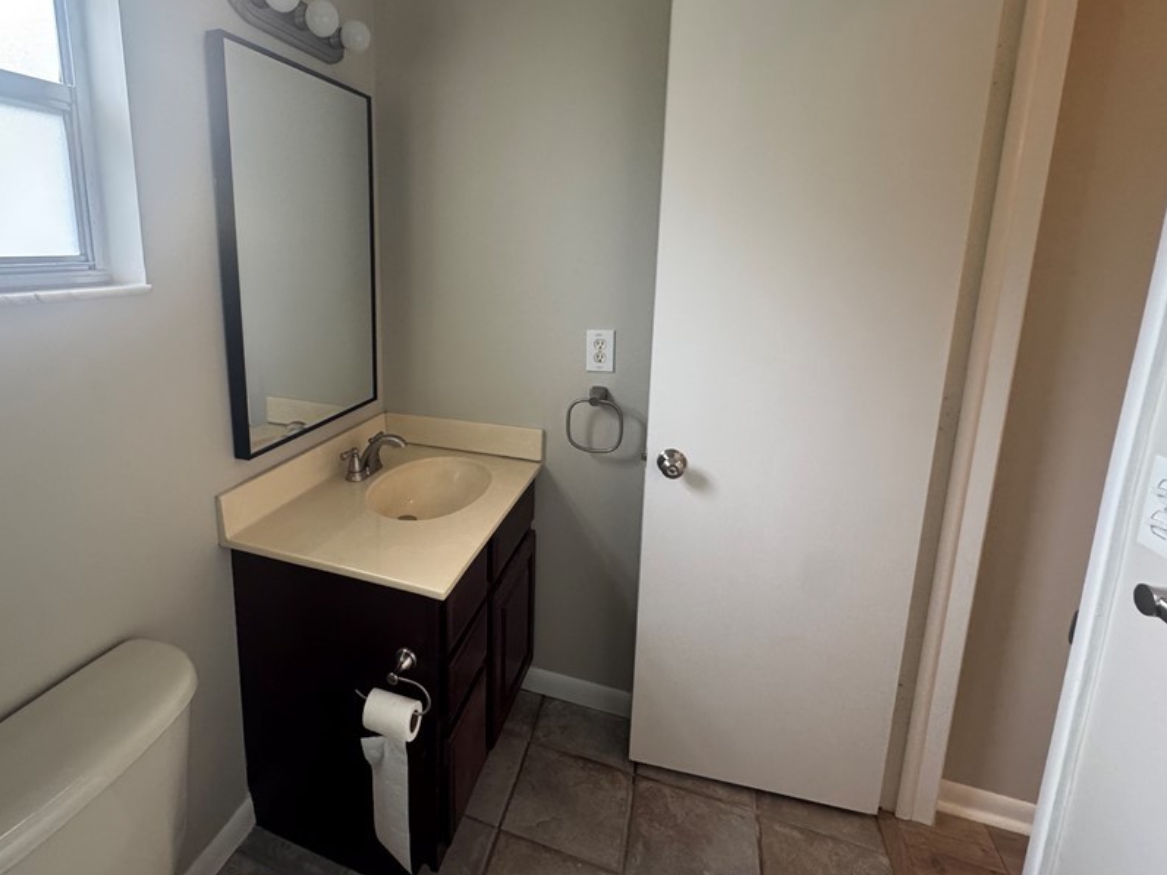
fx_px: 607
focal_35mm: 18
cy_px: 363
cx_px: 435
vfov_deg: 71.1
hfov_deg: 86.0
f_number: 2.2
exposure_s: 1/60
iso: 250
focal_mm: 2.22
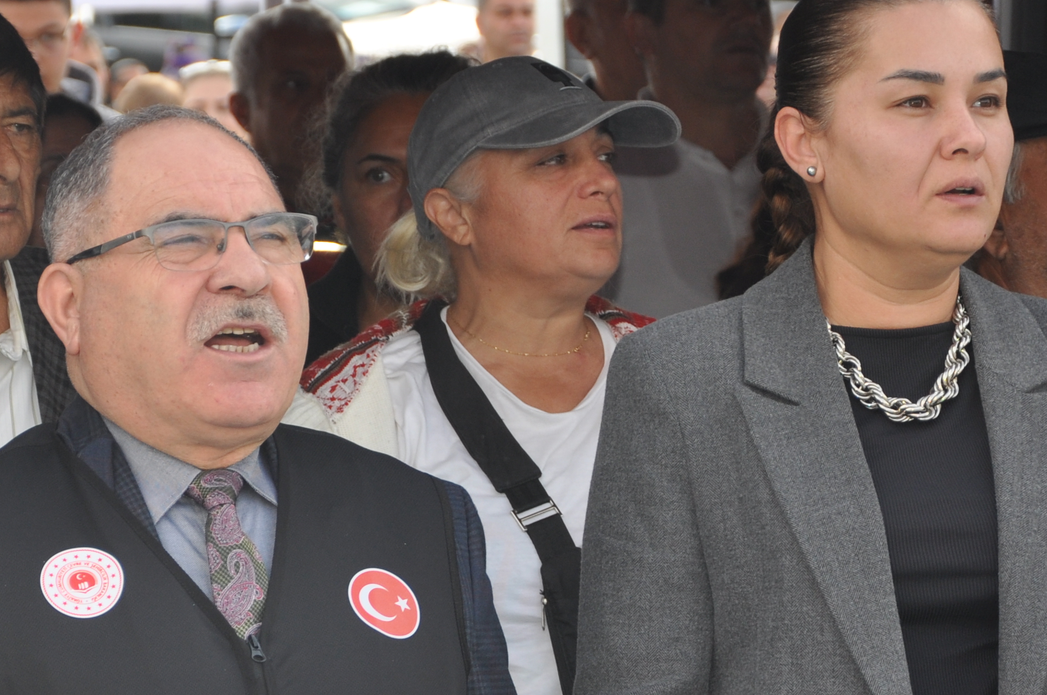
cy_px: 351
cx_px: 6
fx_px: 8311
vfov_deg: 4.8
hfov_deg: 7.2
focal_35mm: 286
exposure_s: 1/200
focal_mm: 85
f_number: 6.3
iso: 200
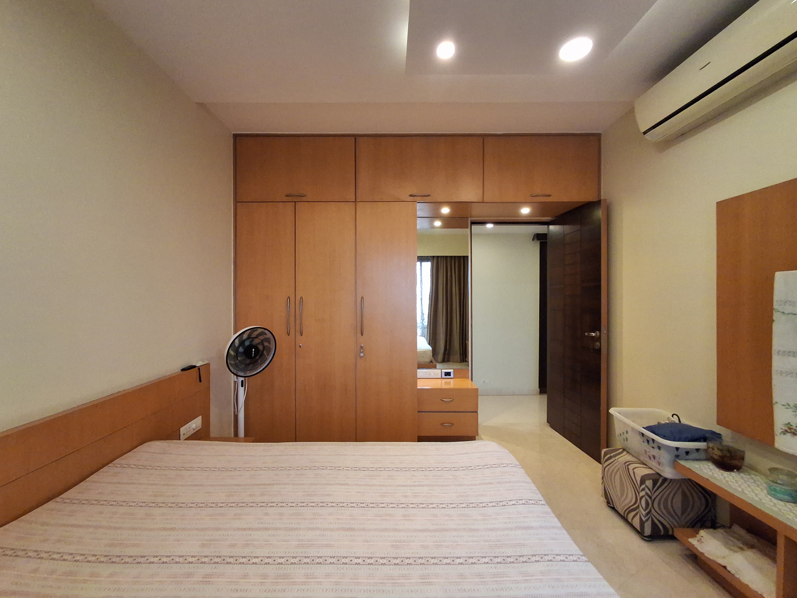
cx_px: 398
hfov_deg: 94.5
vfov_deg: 78.1
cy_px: 299
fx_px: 368
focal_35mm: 16
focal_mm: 1.64
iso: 640
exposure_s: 1/50
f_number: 2.2
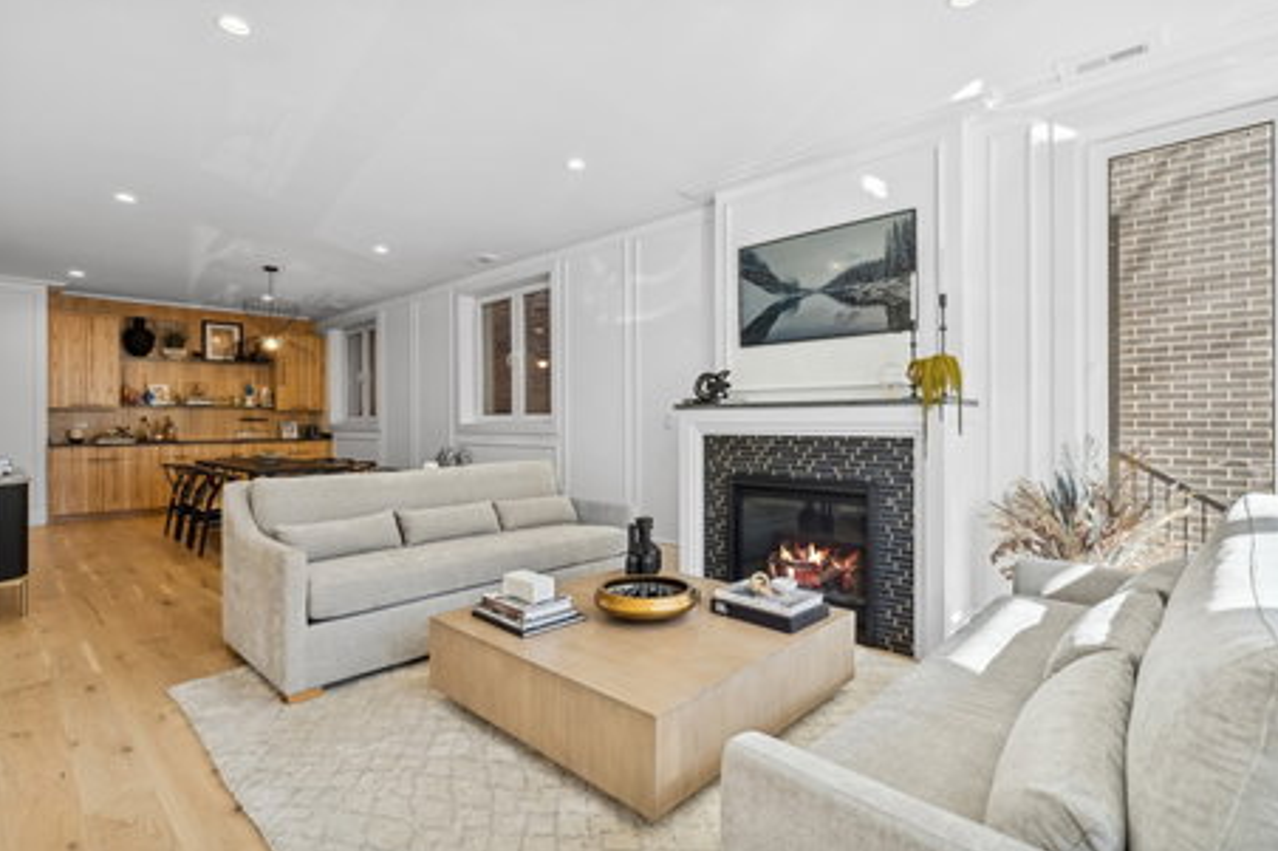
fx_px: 603
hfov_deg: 93.3
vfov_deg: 70.4
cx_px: 653
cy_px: 430
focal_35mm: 17
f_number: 8
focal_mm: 16
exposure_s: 1/50
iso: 320
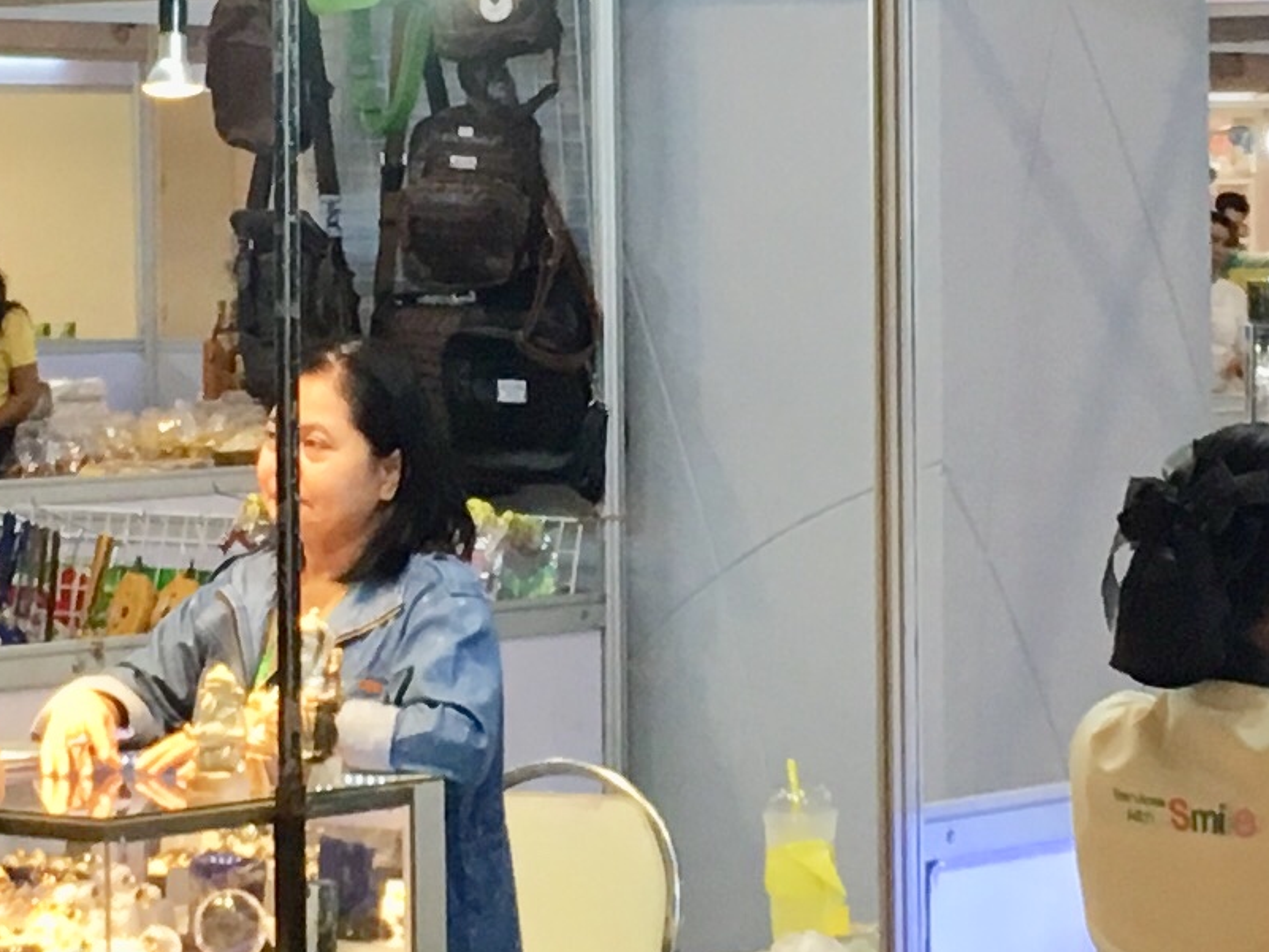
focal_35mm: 146
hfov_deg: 13.5
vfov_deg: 10.2
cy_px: 391
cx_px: 588
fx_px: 5353
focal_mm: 4.15
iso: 50
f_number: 2.2
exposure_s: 1/33
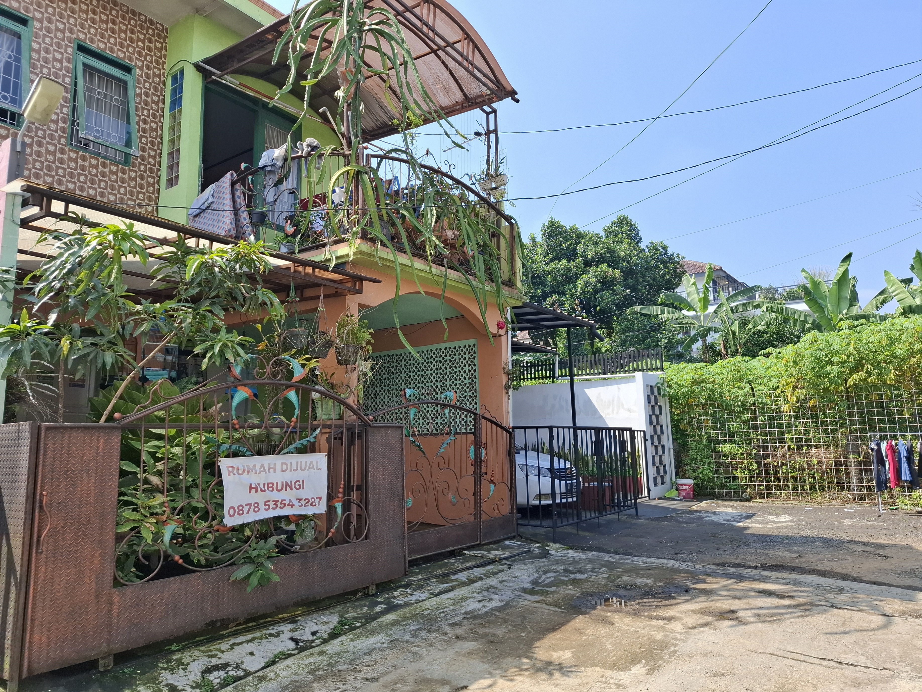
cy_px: 346
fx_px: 613
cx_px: 461
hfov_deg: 73.9
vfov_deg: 58.9
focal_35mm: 23
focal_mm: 5.54
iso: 50
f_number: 1.8
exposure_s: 1/1242
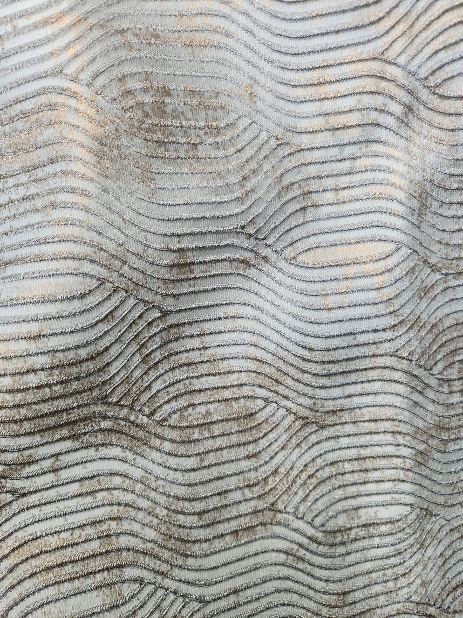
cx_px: 232
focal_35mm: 23
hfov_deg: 58.9
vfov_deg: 73.9
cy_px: 309
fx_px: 410
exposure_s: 1/180
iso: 50
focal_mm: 5.4
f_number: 1.8
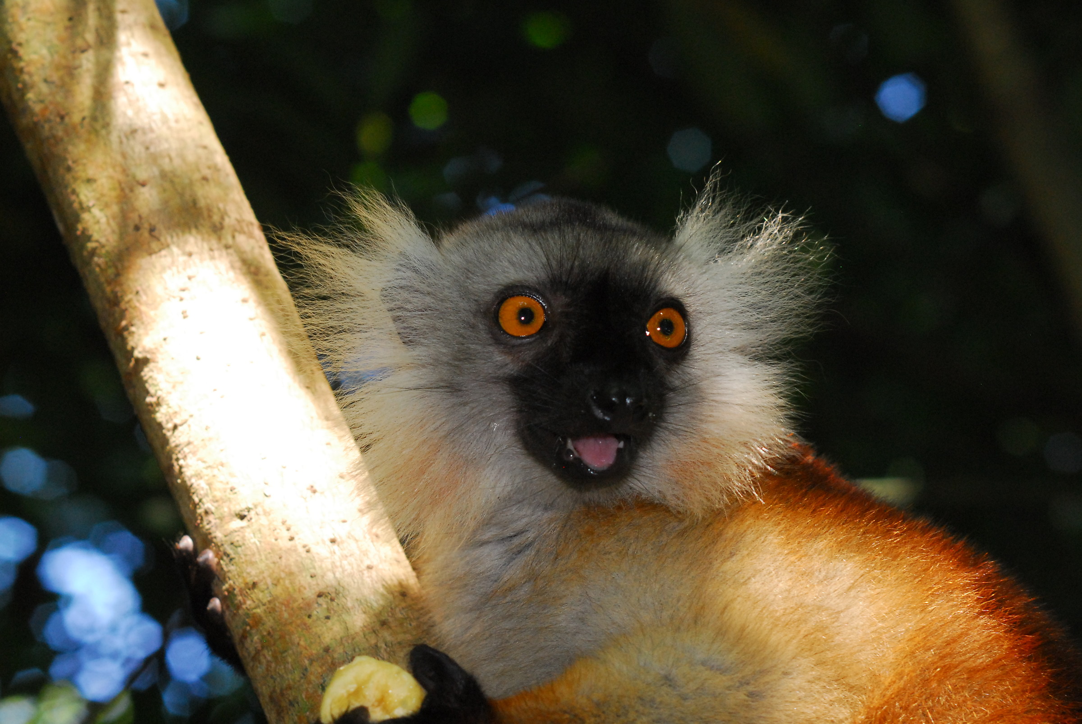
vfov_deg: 2.3
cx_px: 541
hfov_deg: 3.4
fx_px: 18053
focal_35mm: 600
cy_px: 362
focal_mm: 400
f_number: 8
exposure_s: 1/80
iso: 800
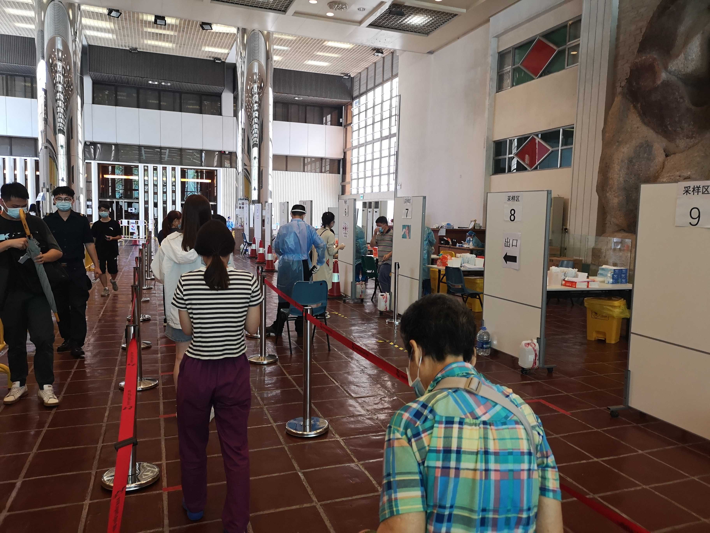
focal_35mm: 27
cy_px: 266
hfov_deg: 65.3
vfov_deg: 51.4
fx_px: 554
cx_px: 355
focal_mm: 5.58
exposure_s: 1/100
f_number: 1.8
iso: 250
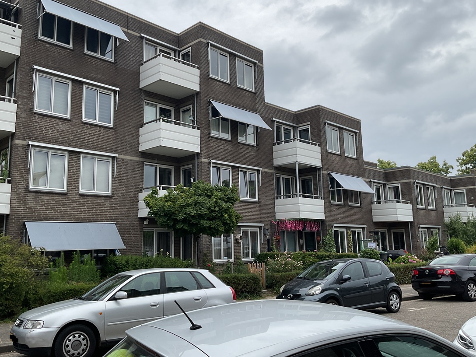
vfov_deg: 44.1
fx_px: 440
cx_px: 224
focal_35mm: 32
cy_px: 164
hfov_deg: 56.8
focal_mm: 3
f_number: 1.8
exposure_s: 1/1675
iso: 16
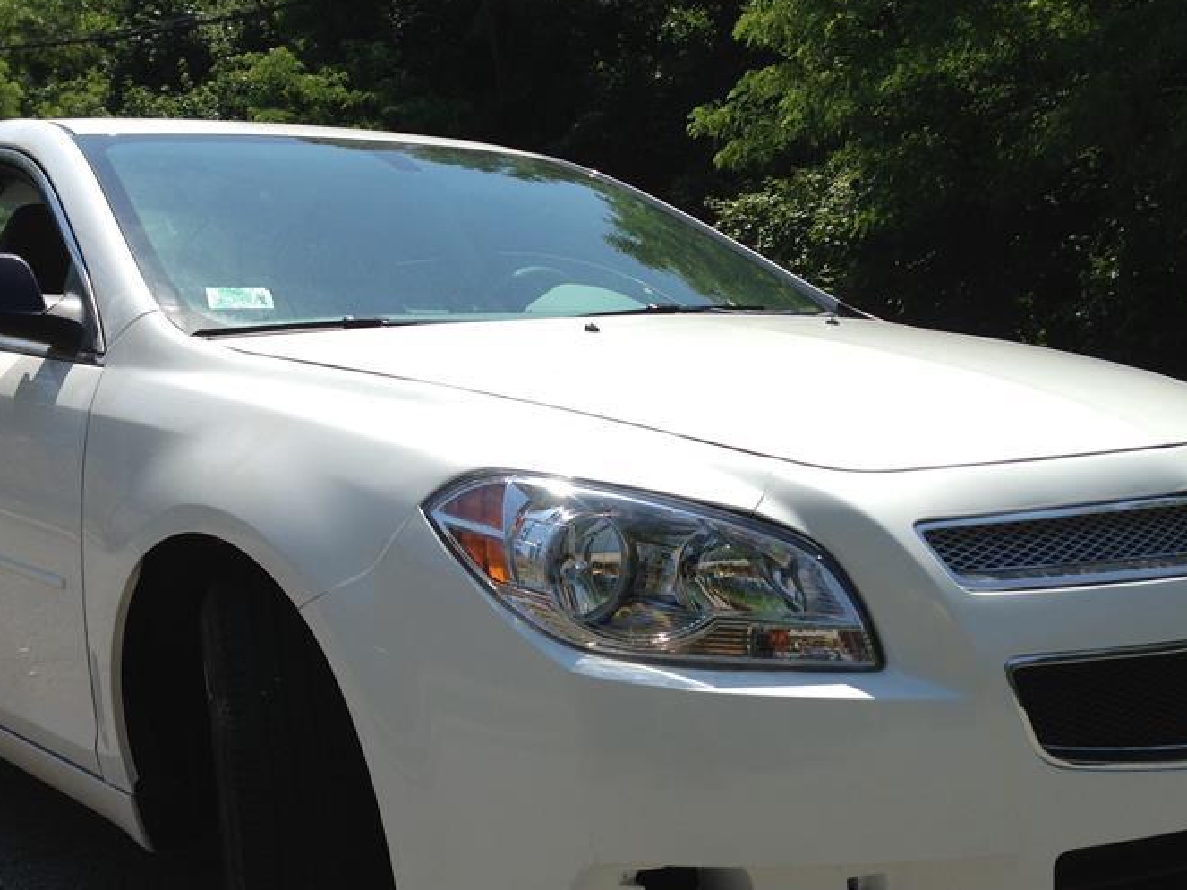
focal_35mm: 51
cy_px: 575
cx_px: 517
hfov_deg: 37.4
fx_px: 1748
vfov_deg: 28.4
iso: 50
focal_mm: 4.13
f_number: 2.4
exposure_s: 1/1391
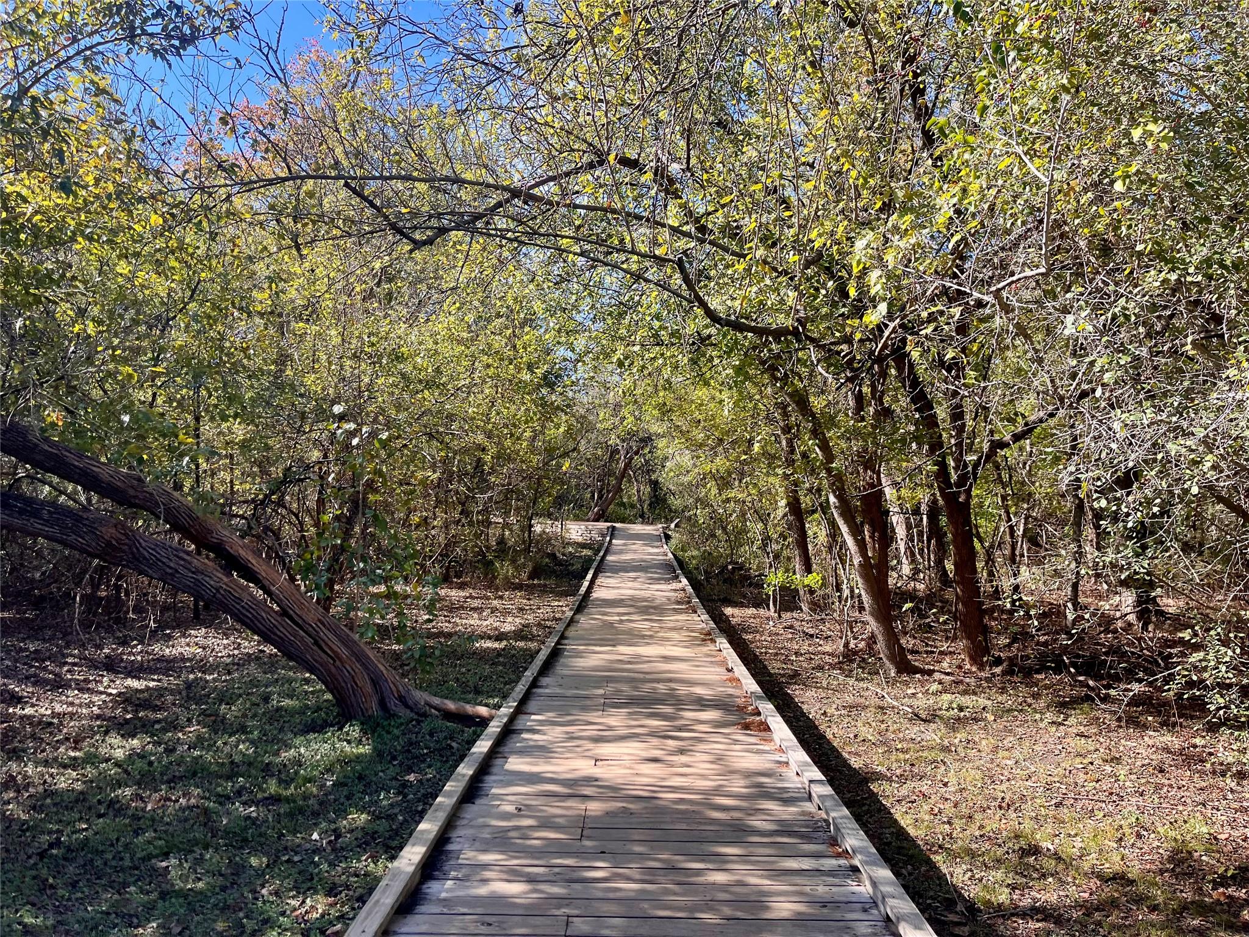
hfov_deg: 67.3
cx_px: 624
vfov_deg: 53.1
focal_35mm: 26
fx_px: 938
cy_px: 468
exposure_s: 1/787
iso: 50
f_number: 1.6
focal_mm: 5.1
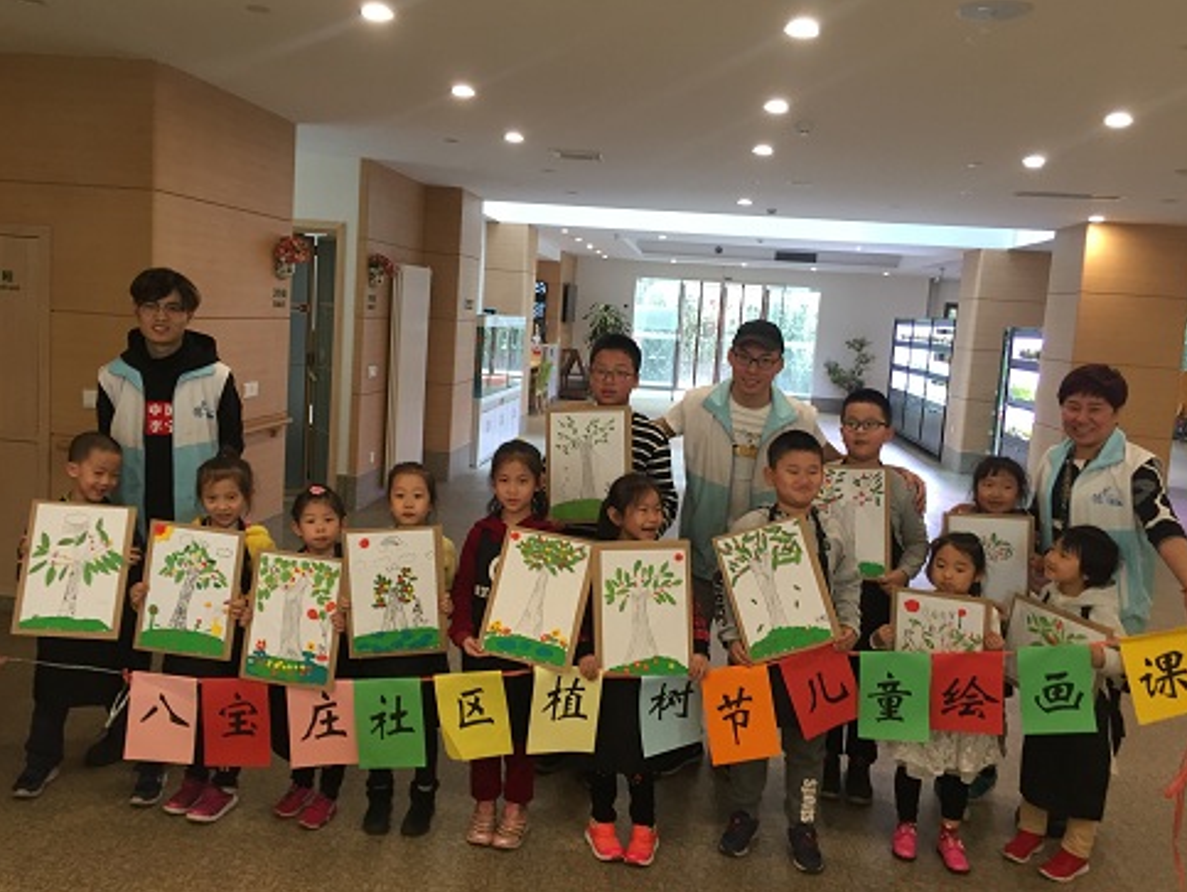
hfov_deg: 59.9
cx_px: 590
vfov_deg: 46.9
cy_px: 448
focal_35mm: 30
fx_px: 1029
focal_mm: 4.15
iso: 125
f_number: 2.2
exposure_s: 1/33
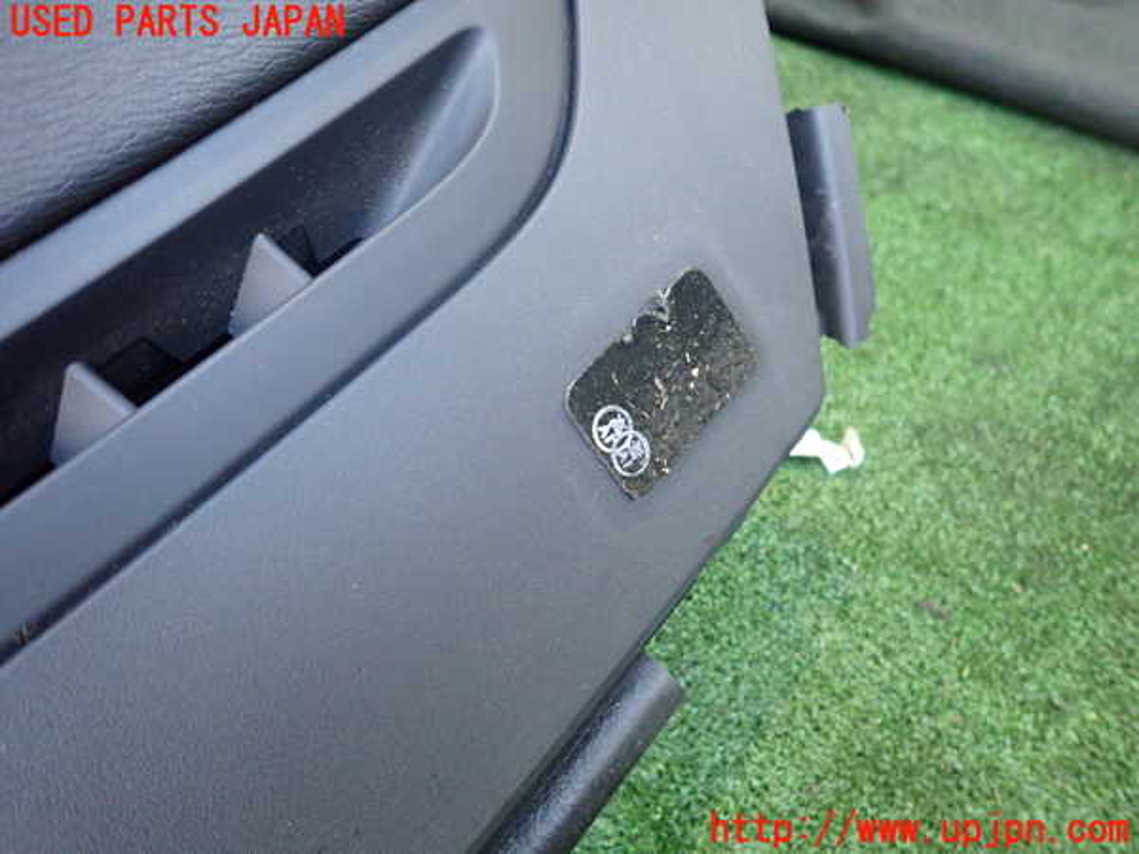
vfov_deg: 54.9
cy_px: 427
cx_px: 570
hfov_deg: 69.4
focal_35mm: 25
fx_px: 823
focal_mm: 4.5
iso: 800
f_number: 2
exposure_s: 1/100
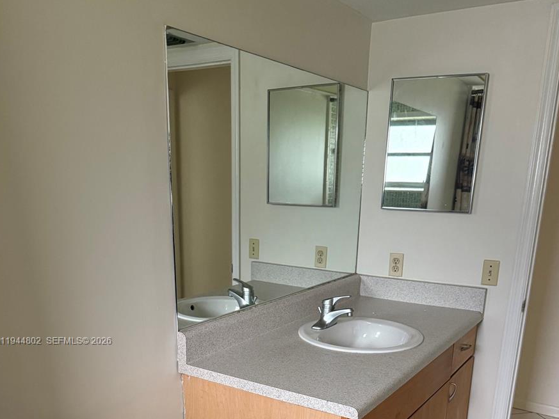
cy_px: 342
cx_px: 281
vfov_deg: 41.0
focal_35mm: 33
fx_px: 533
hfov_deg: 55.3
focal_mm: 6.76
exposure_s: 1/60
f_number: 1.78
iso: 320
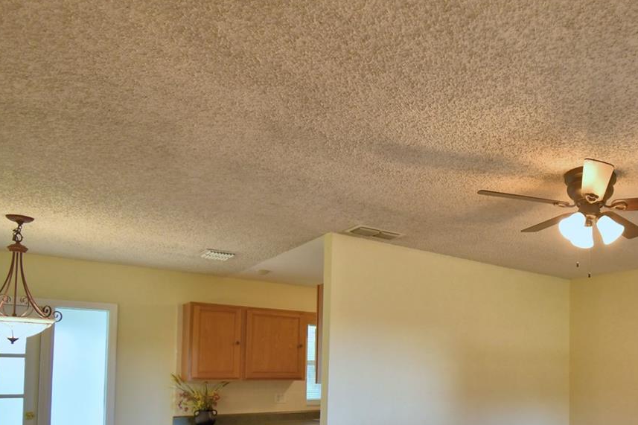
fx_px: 496
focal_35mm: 28
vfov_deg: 43.7
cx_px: 563
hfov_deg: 57.2
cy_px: 352
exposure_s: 1/50
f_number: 4.5
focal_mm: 10
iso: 400
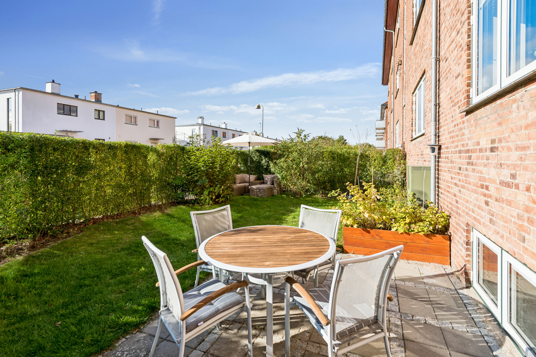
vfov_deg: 70.4
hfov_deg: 93.3
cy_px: 178
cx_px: 268
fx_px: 253
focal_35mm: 17
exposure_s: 1/125
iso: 180
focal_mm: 17
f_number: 13
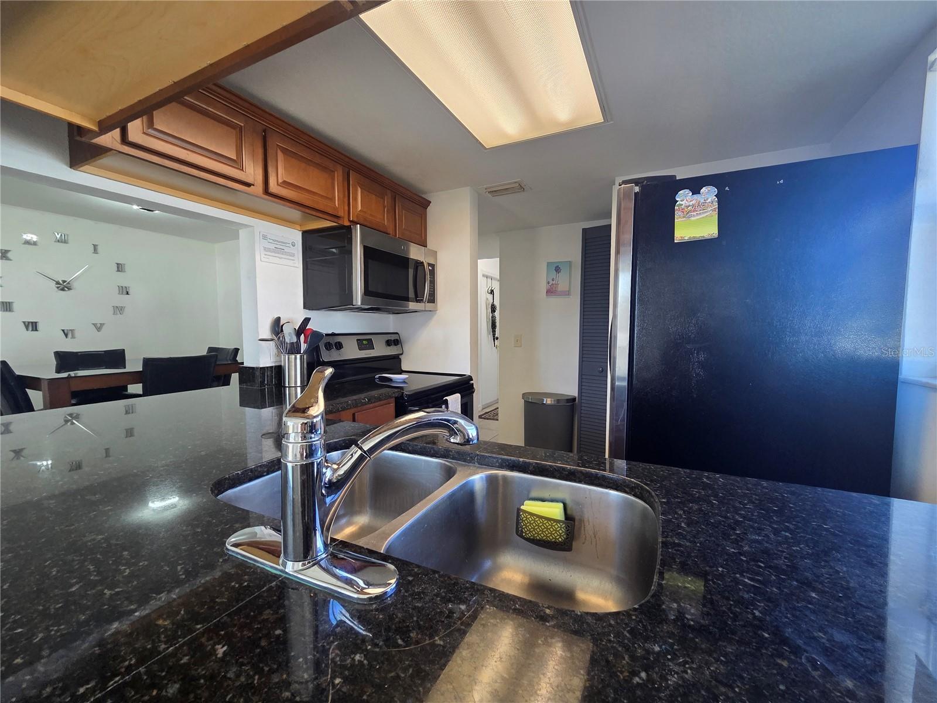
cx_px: 468
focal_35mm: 13
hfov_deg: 106.2
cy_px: 352
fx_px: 352
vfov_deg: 89.9
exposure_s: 1/60
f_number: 2.2
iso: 200
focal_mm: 2.2
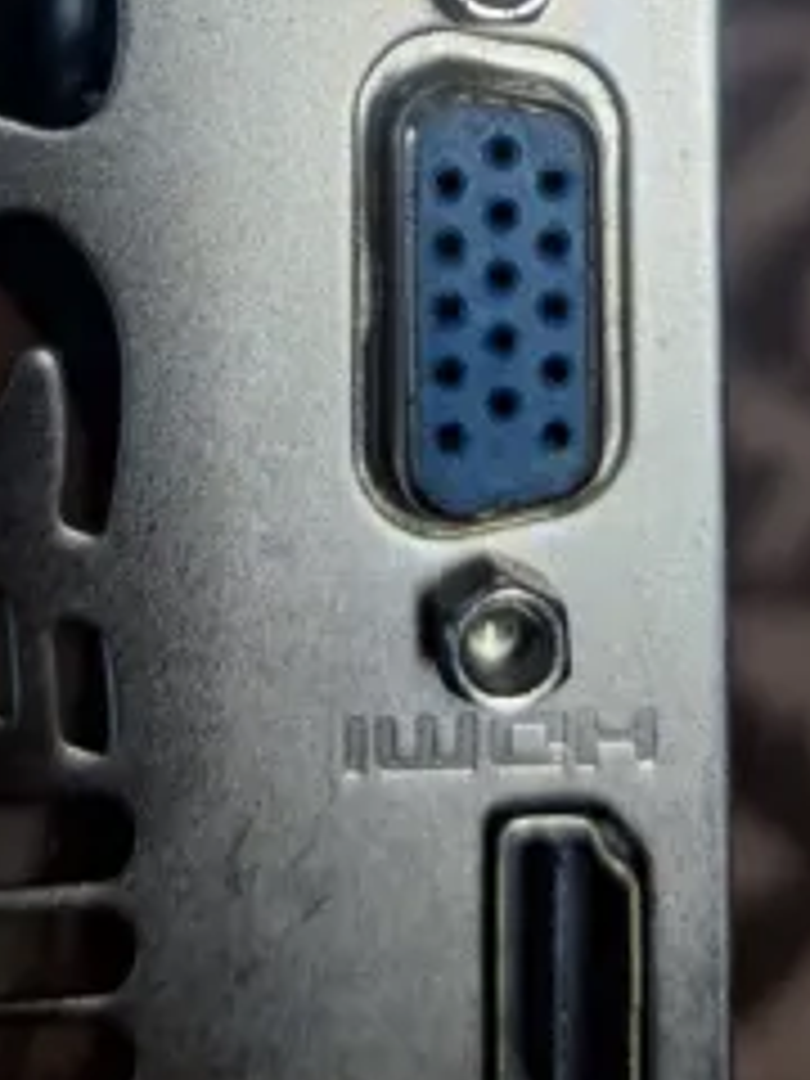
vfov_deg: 26.0
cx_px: 486
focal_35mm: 69
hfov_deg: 21.3
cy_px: -117
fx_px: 2153
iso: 125
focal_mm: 5.54
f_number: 1.8
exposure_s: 1/50
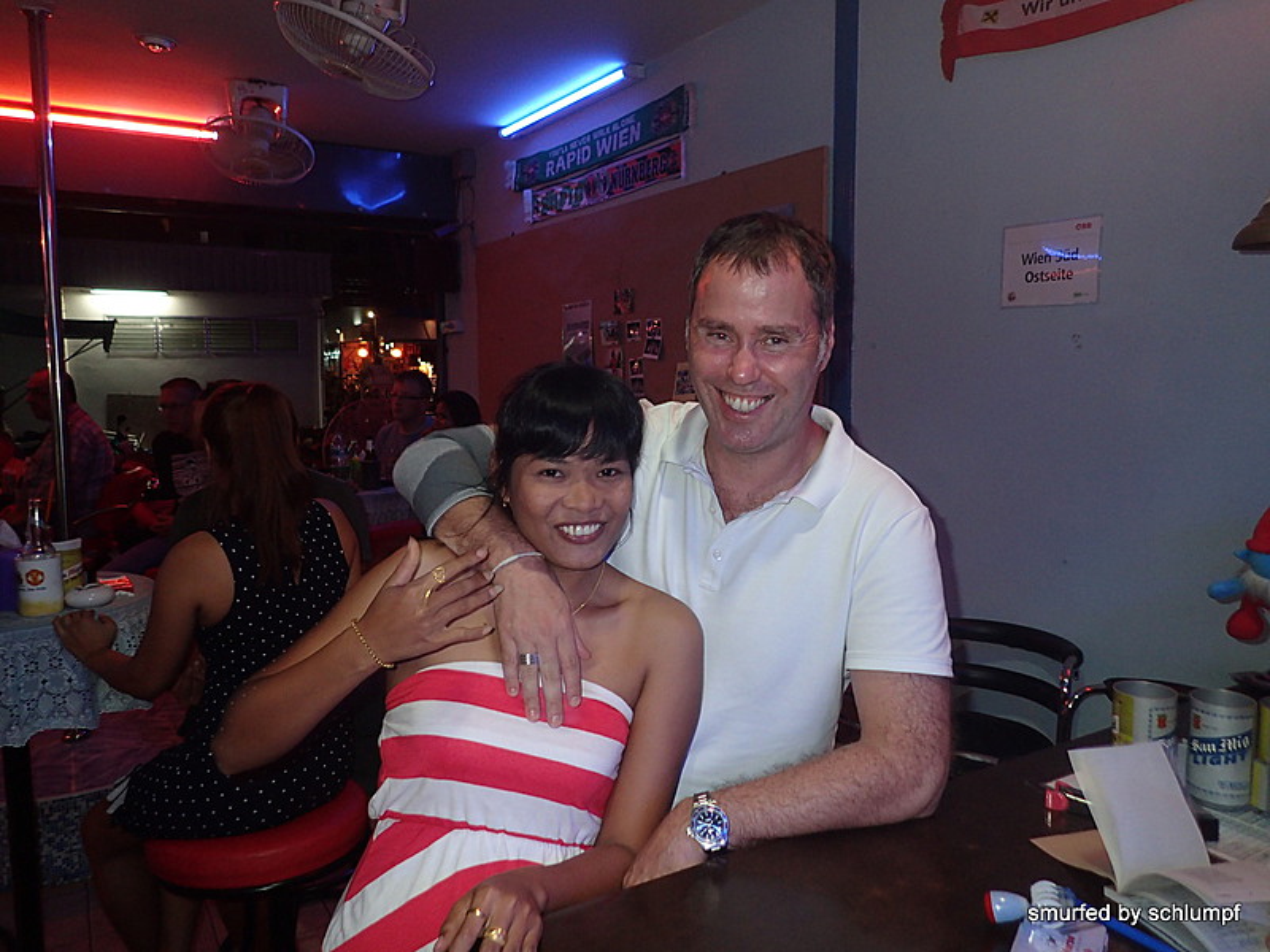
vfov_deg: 54.9
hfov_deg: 69.4
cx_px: 635
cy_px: 476
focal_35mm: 25
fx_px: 917
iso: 200
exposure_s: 1/30
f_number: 2
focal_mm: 4.5
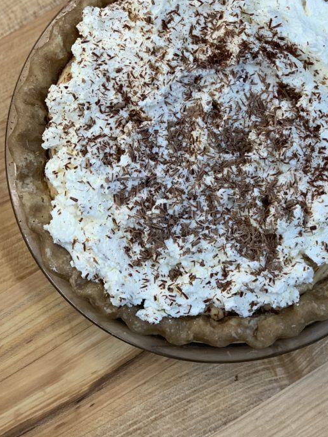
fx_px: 986
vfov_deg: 24.9
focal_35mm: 78
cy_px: 141
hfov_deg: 18.8
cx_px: 213
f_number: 2.4
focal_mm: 6
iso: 100
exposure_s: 1/120
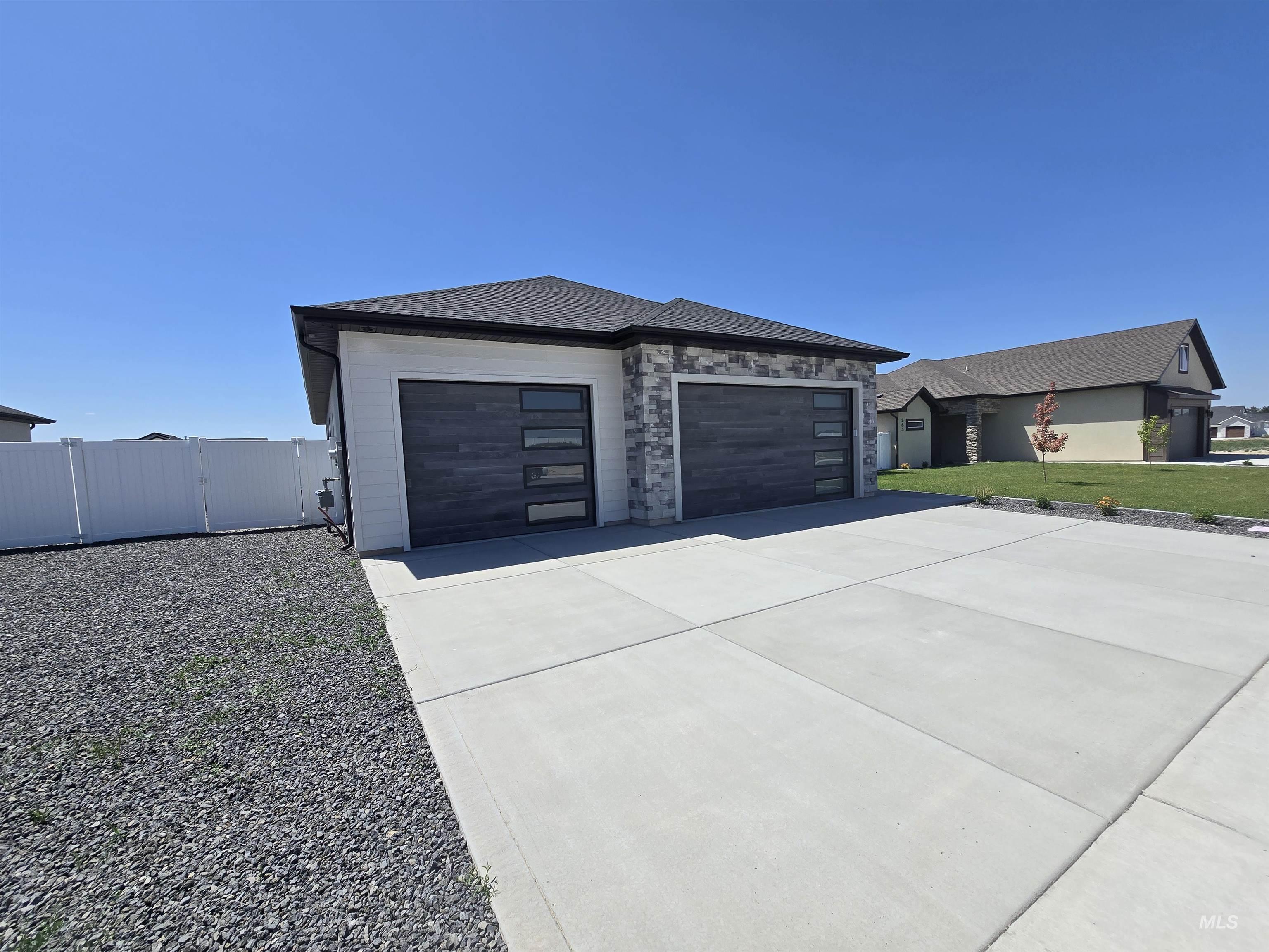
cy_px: 476
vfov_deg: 89.9
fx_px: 477
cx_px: 634
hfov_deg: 106.2
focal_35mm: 13
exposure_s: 1/3521
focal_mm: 2.2
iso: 50
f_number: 2.2
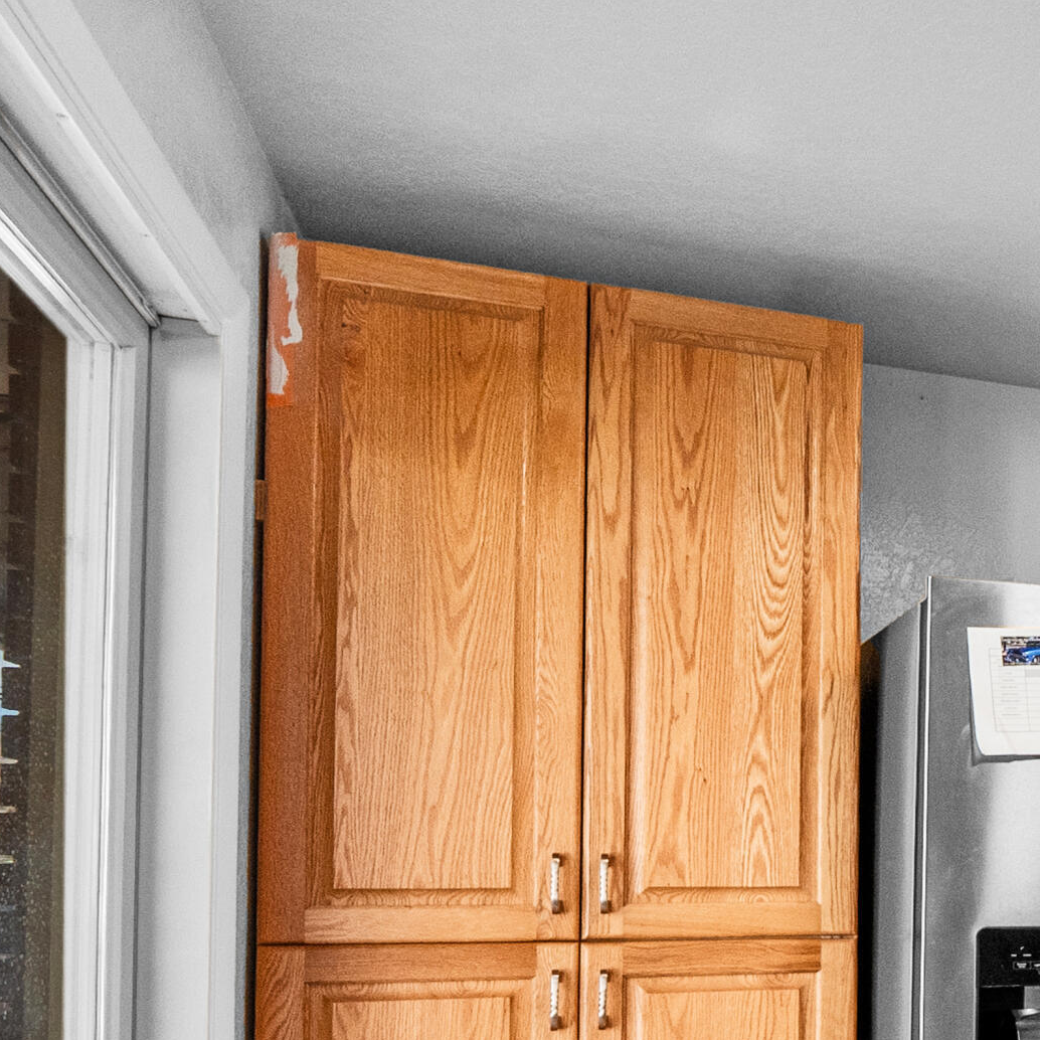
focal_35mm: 37
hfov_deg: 32.8
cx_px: 1366
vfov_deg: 42.1
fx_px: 1258
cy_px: 892
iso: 400
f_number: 6.3
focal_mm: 10
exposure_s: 1/25
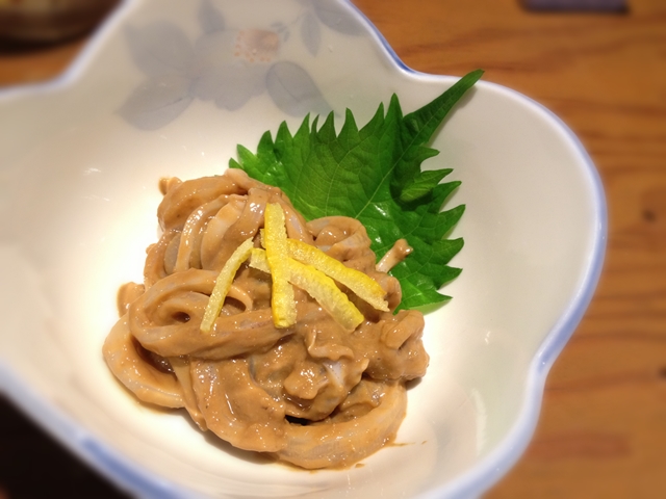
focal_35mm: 35
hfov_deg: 52.6
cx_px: 333
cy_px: 250
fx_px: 673
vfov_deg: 40.7
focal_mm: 4.28
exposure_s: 1/20
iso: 125
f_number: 2.4
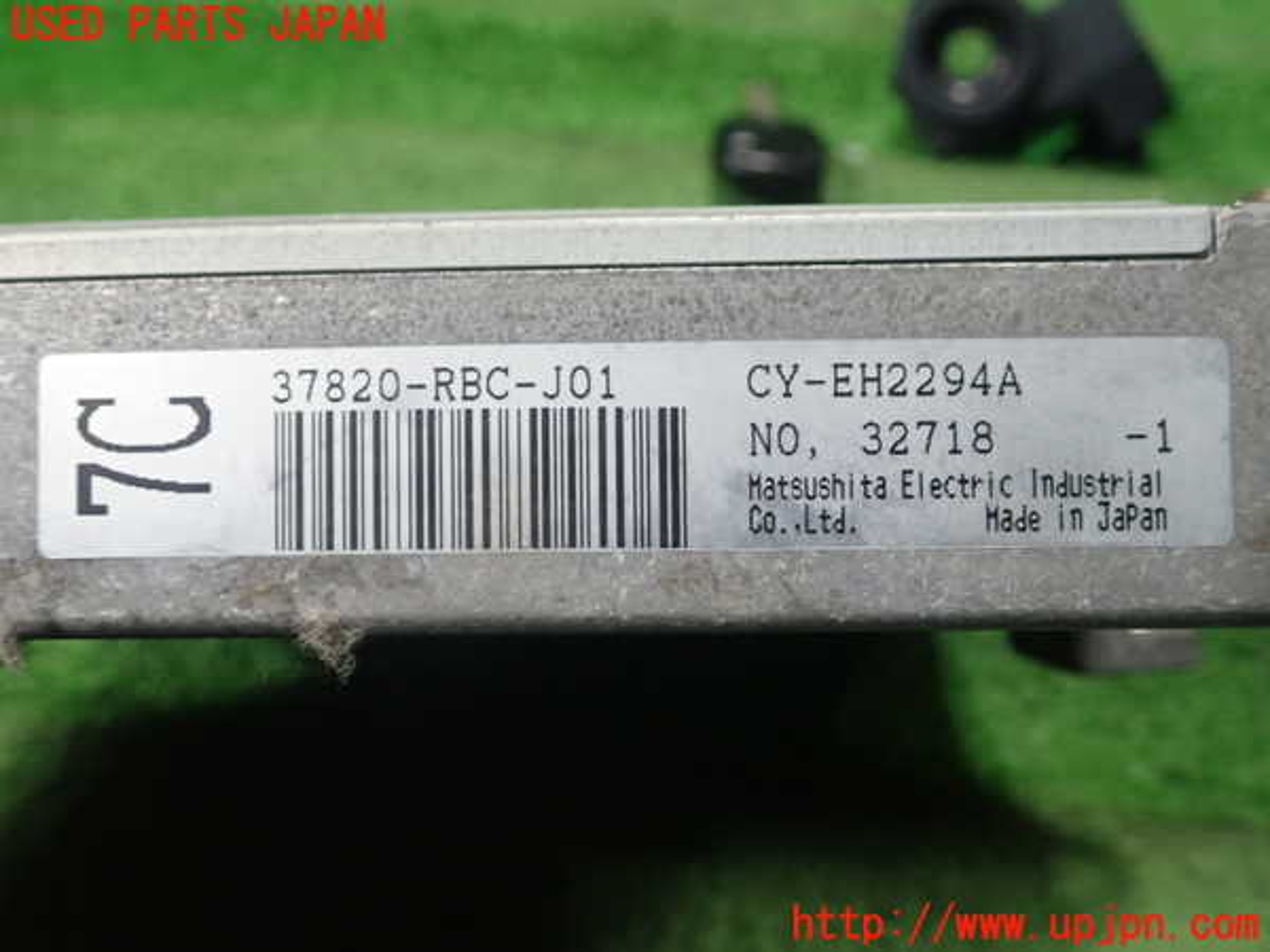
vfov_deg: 46.8
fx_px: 1101
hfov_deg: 60.0
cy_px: 476
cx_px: 635
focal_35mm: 30
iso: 400
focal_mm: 5.5
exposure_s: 1/125
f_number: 2.3
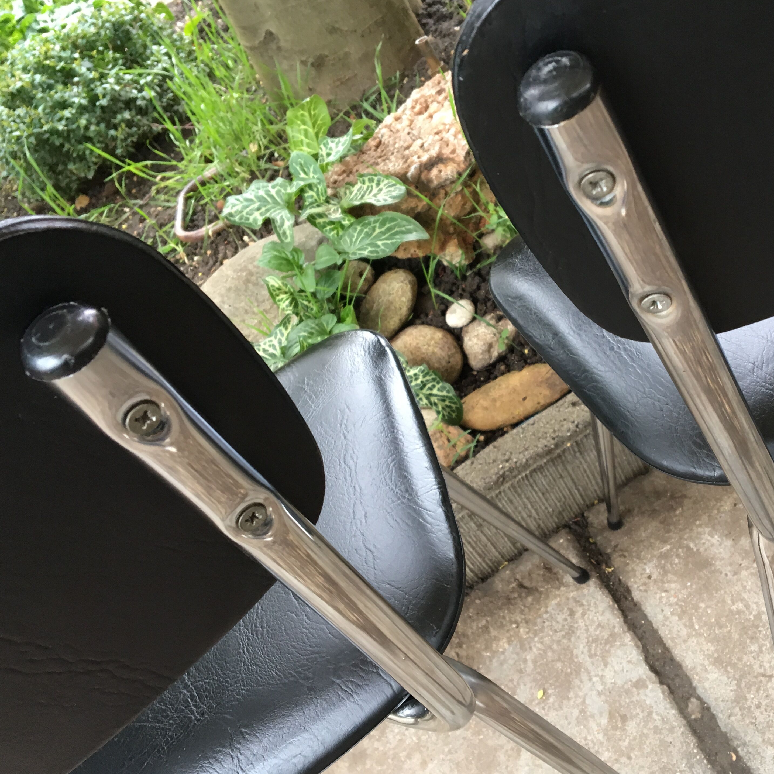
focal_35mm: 36
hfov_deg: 45.4
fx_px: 911
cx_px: 509
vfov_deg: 46.0
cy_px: 380
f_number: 2.2
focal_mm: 4.15
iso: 100
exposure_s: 1/33
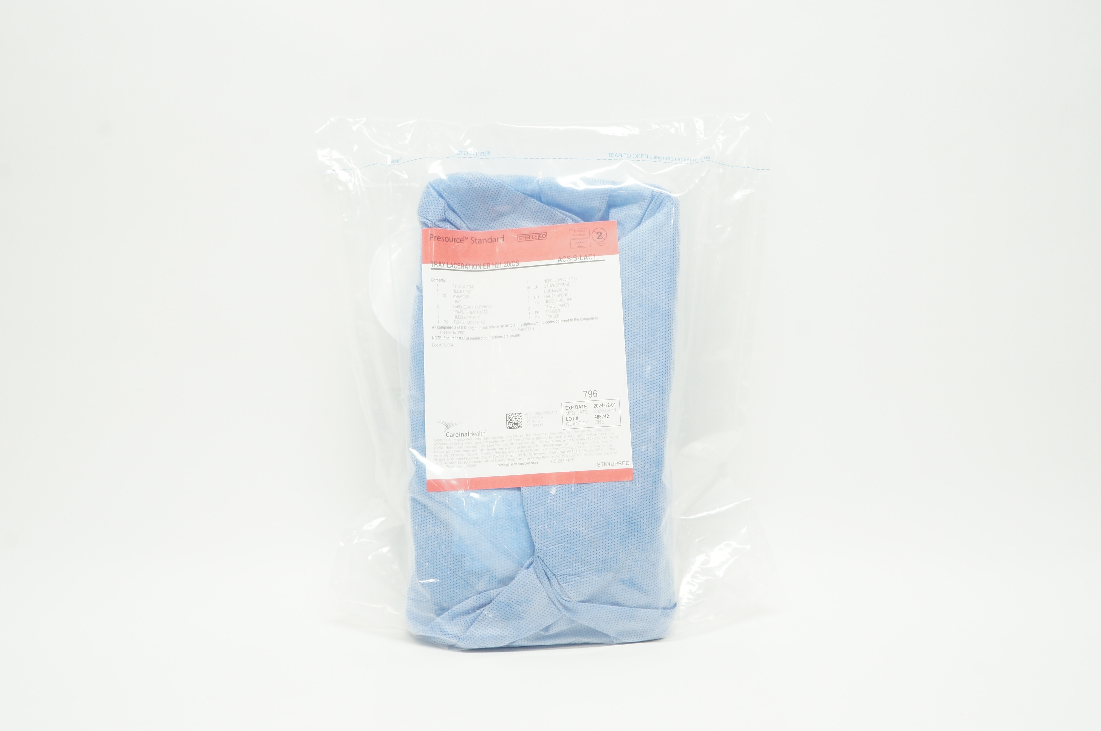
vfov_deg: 38.3
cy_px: 366
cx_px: 550
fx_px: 1054
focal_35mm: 34
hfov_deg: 55.2
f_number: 10
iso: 400
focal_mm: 23
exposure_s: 1/15
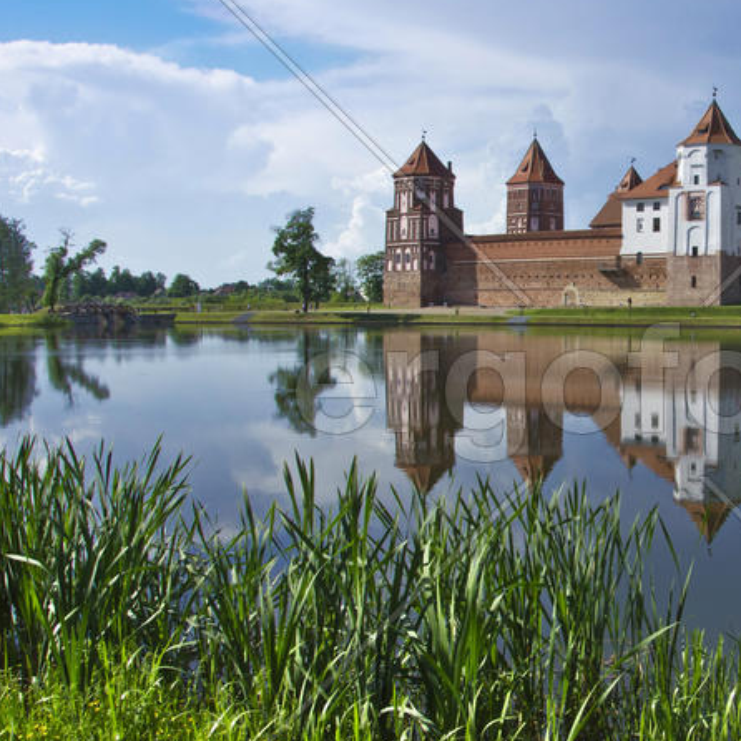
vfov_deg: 37.5
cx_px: 616
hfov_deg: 36.0
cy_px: 392
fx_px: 1090
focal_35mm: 45
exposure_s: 1/640
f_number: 14
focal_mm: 18
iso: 250
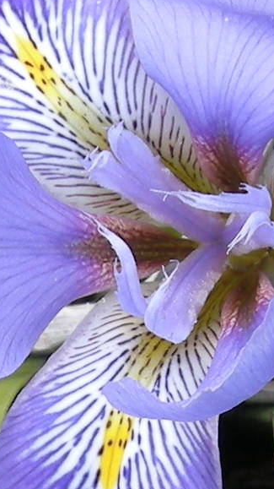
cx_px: 188
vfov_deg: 14.8
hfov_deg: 8.3
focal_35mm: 145
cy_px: 320
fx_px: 1876
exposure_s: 1/94
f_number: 3.8
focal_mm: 7.5
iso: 64
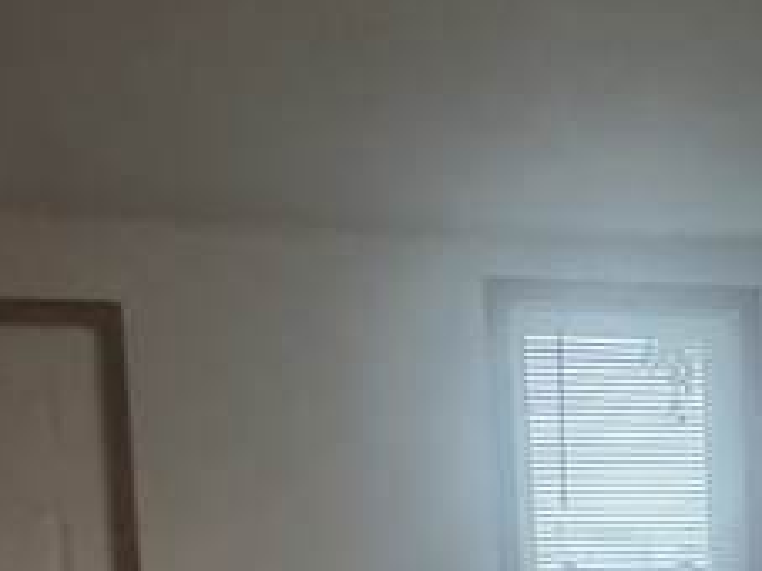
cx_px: 658
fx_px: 1738
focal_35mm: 79
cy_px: 900
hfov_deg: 24.2
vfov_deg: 16.6
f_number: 2.2
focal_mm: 2.22
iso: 1600
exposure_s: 1/36
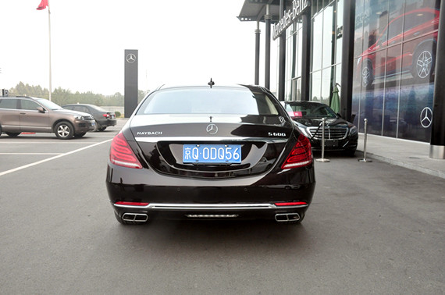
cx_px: 222
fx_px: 407
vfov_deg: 39.8
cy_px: 148
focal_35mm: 33
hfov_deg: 57.3
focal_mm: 22
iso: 1000
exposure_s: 1/250
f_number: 8
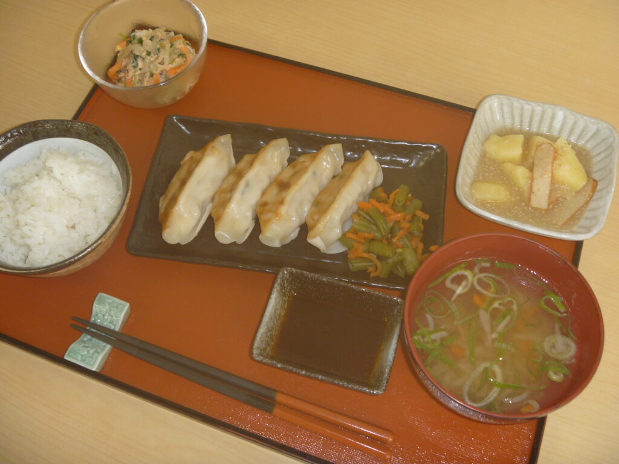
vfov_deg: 40.7
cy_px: 232
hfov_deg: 52.6
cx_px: 310
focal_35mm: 35
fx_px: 626
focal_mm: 6.3
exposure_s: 1/30
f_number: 3.5
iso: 125
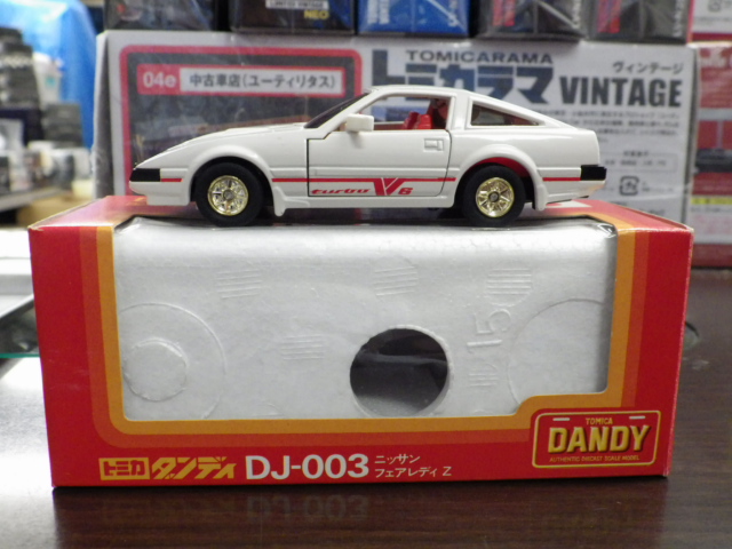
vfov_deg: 41.8
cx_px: 366
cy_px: 274
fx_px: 719
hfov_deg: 54.0
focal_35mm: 34
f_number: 3.4
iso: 800
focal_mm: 6.2
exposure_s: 1/40
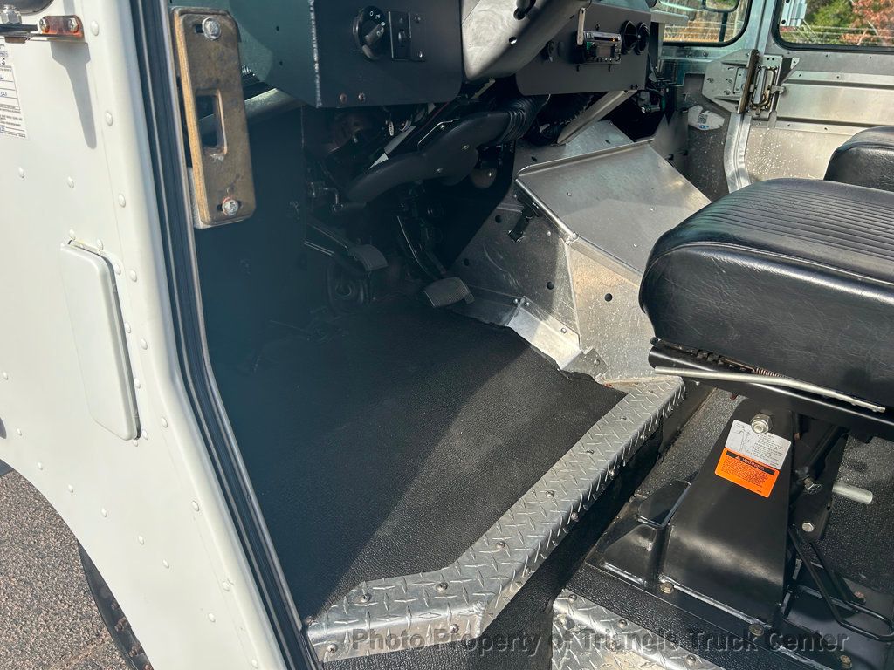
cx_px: 447
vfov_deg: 53.1
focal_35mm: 26
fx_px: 671
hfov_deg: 67.3
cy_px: 335
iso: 50
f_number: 1.5
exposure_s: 1/1511
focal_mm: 5.7
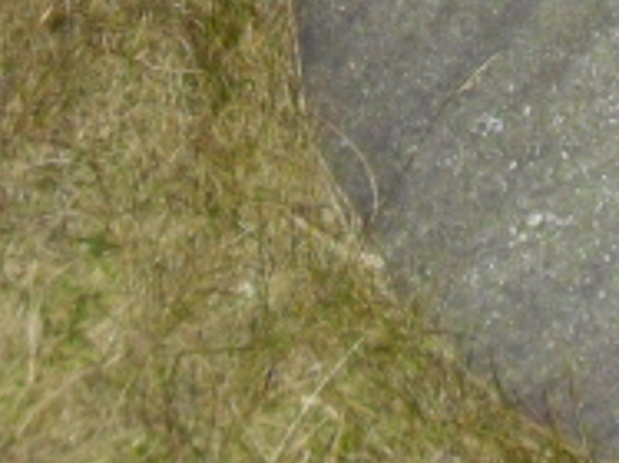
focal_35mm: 130
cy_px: -294
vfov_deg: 10.8
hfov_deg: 14.8
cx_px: 672
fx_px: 2323
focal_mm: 6.2
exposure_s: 1/60
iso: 400
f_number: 2.8
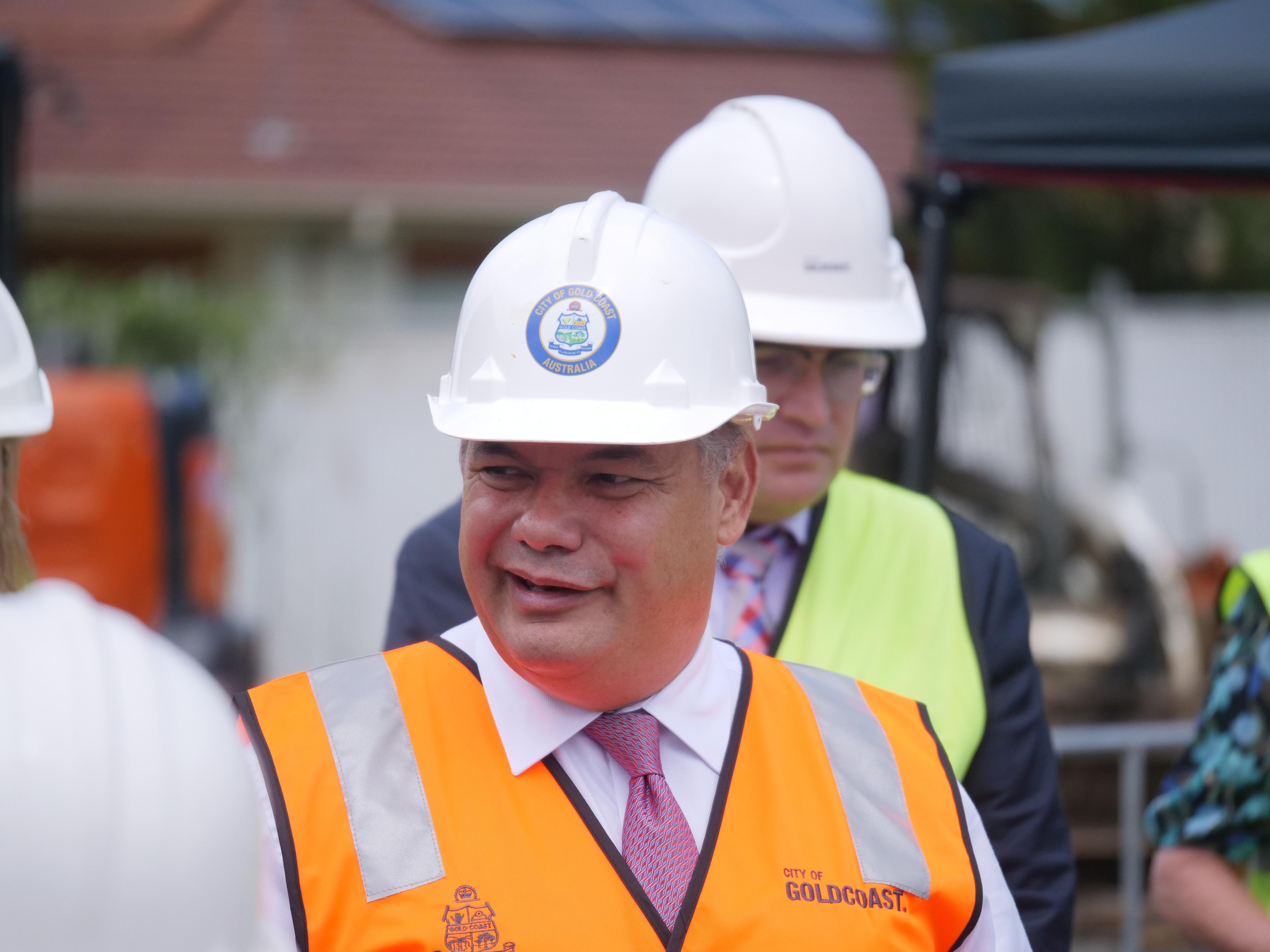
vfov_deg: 7.4
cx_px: 635
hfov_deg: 9.9
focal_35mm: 200
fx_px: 7338
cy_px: 476
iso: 800
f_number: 2.8
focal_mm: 100
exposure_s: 1/6400
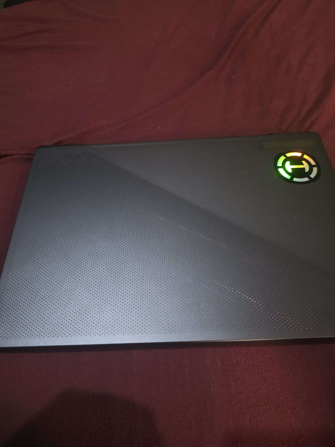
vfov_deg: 73.9
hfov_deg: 58.9
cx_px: 168
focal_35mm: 23
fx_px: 297
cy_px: 224
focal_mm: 6.3
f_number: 1.7
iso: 1600
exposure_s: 1/50
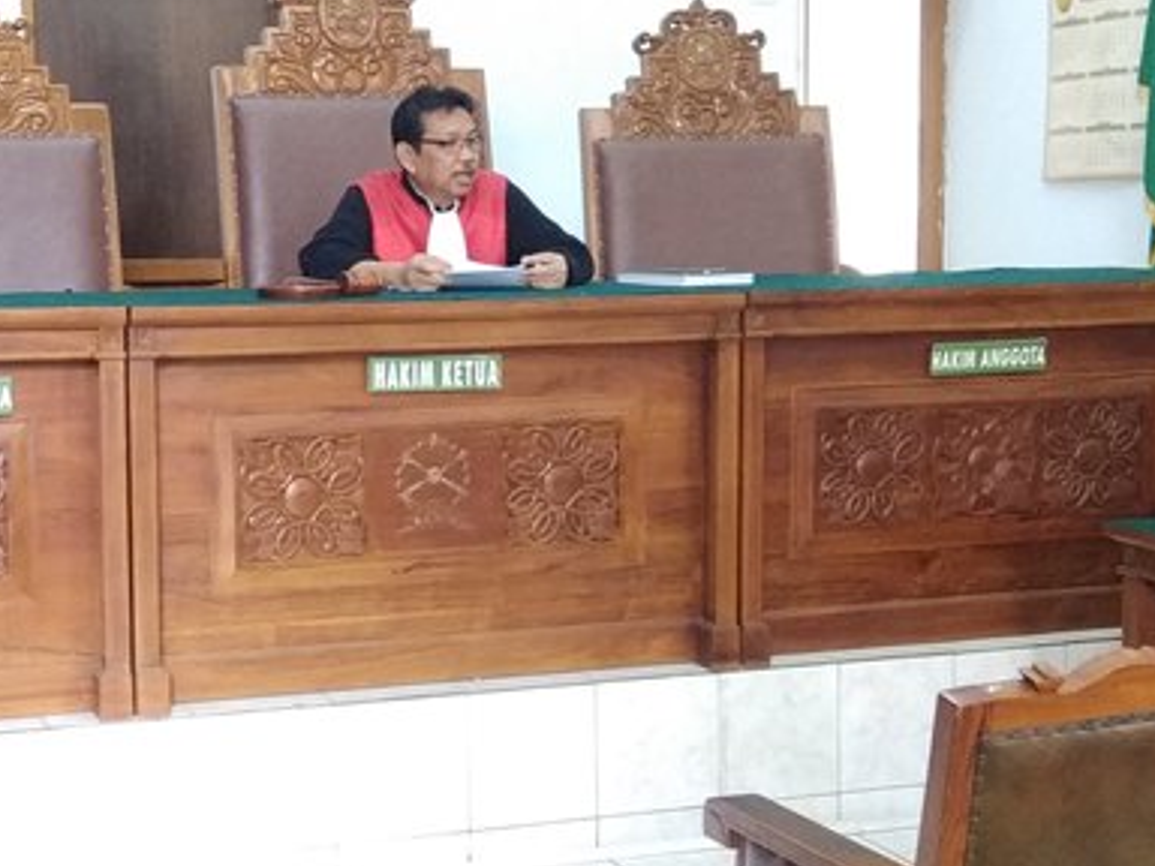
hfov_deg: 34.2
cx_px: 460
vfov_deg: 26.1
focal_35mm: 56
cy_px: 457
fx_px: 1869
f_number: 2
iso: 800
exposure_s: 1/17
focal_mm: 3.57
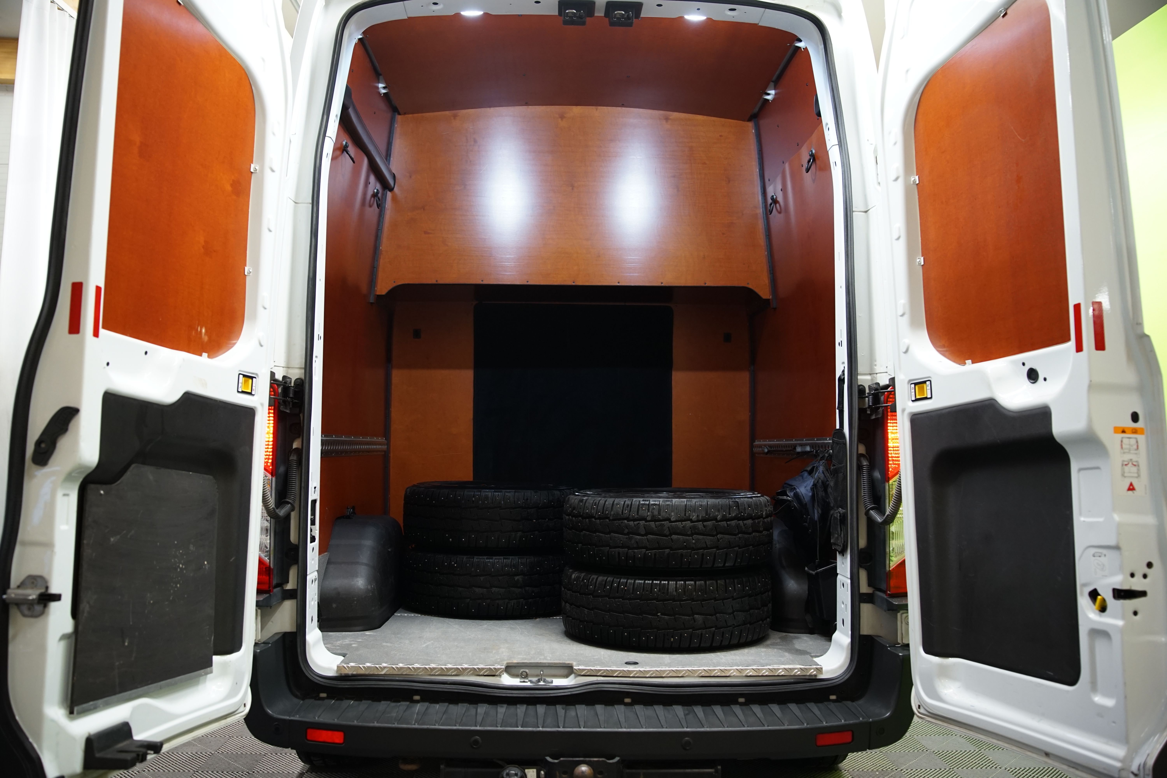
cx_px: 584
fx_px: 940
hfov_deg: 63.7
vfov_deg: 45.0
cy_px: 389
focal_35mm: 29
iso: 1000
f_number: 3.5
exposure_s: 1/30
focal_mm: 29
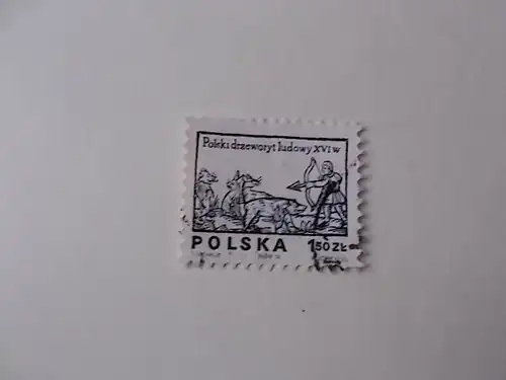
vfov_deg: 53.1
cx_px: 253
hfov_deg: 67.3
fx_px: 380
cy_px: 190
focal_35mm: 26
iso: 160
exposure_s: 1/25
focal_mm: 4.6
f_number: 3.2
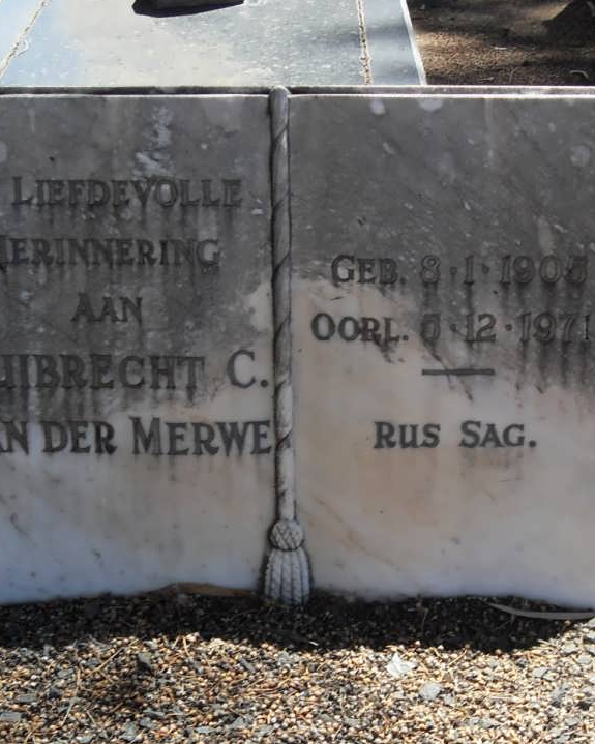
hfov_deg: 26.6
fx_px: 1255
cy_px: 450
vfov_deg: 32.9
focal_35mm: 57
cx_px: 366
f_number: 8.2
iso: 80
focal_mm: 6.3
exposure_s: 1/90
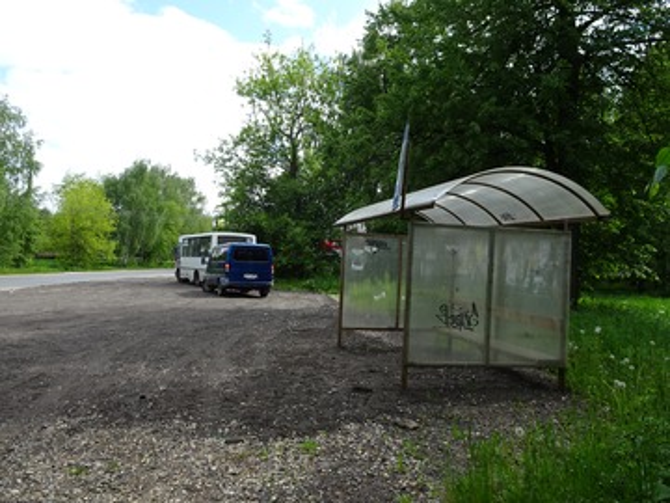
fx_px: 523
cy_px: 252
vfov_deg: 51.4
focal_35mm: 27
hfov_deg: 65.3
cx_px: 335
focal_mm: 4.6
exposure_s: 1/320
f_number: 3.5
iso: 80
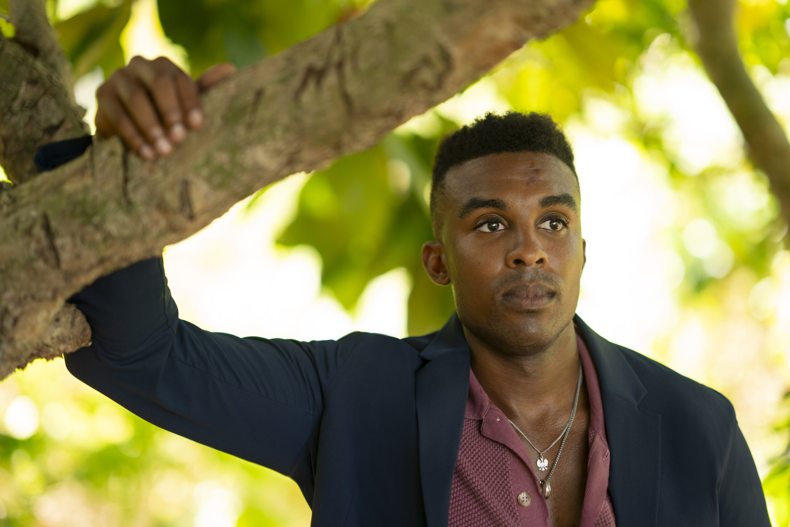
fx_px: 1865
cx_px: 395
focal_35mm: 85
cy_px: 264
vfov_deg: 16.1
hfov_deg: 23.9
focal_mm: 85
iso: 200
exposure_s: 1/160
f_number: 1.4
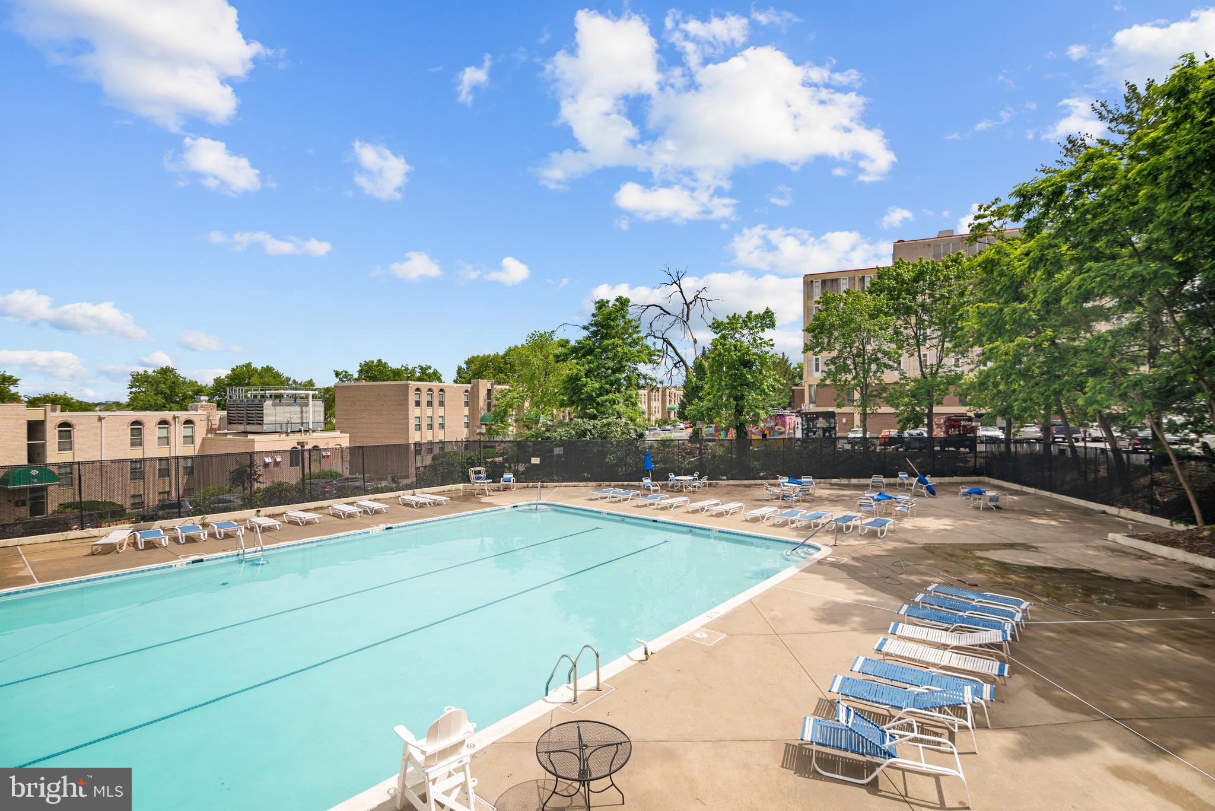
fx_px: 540
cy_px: 406
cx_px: 608
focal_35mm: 16
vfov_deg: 73.8
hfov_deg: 96.7
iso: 100
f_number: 4.5
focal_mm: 16
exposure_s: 1/1000
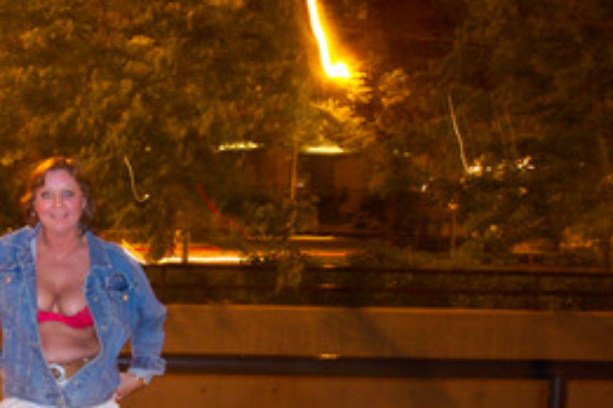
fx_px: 1141
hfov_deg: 28.9
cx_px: 63
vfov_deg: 20.2
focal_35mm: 67
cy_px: 299
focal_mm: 7.5
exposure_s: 1/2
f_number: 2.8
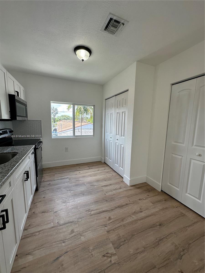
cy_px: 136
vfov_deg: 102.1
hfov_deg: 85.7
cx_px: 102
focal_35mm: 14
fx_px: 111
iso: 40
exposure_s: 1/229
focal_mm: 2.22
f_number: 2.2
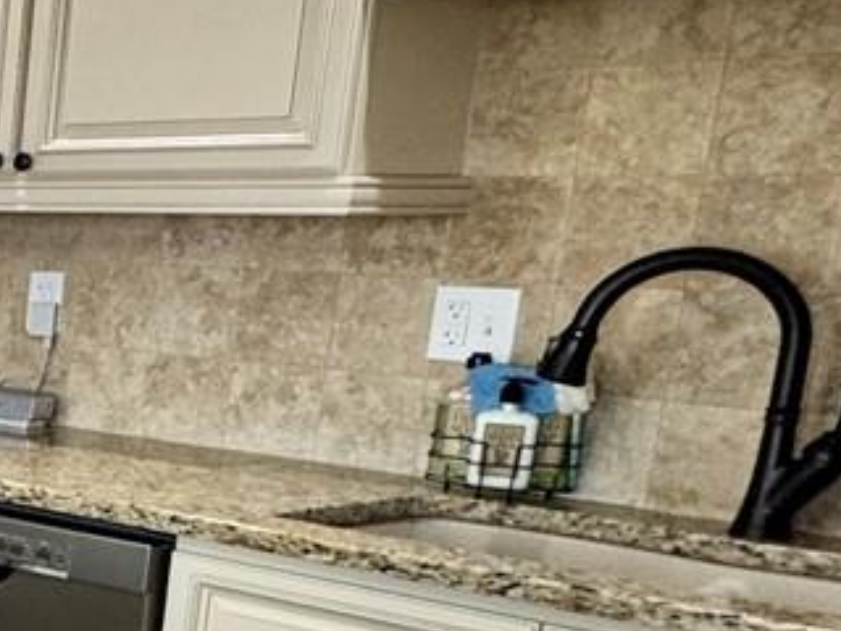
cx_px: -770
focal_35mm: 70
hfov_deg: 19.1
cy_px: 534
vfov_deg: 20.7
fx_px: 1701
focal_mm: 2.22
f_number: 2.2
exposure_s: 1/60
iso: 160
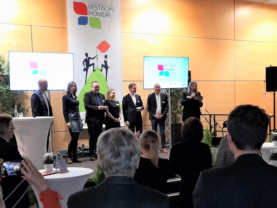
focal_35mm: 25
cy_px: 104
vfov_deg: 54.9
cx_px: 138
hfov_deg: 69.4
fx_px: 200
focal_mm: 4.6
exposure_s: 1/40
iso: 250
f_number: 2
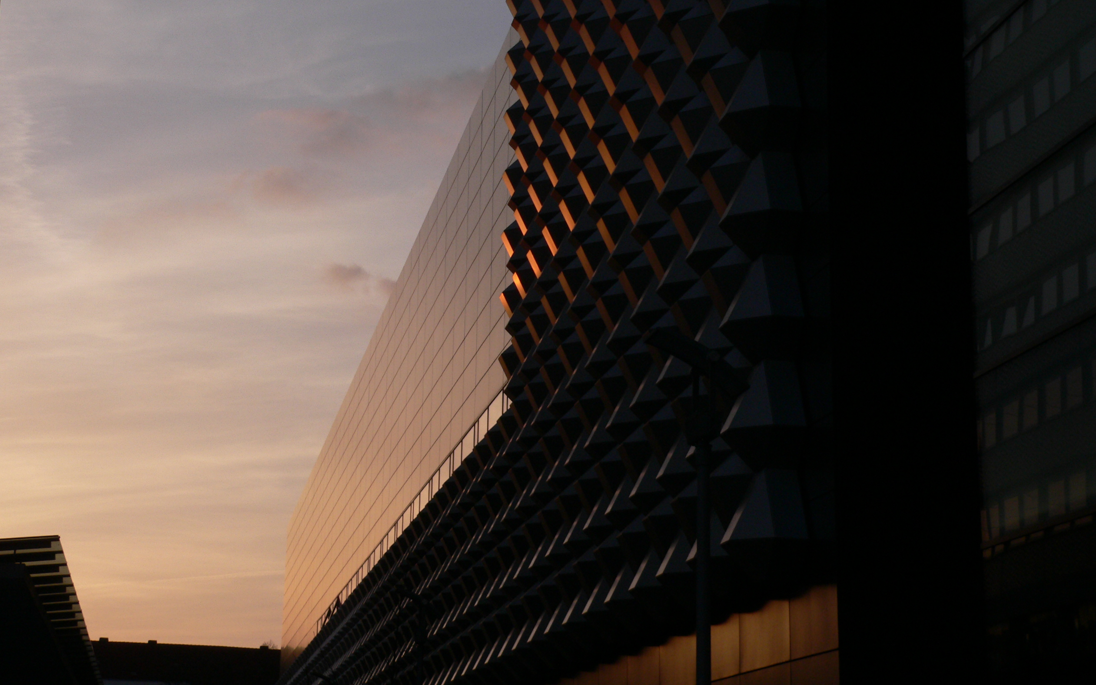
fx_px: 2121
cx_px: 541
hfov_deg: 29.0
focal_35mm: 71
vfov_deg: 18.3
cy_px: 283
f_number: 4
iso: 100
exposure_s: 1/640
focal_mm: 11
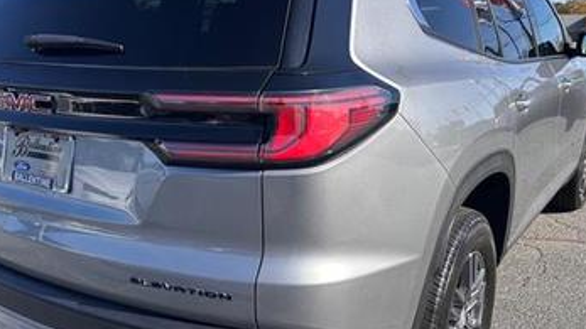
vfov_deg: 31.2
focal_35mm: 38
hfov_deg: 52.6
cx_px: 253
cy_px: 165
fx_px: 590
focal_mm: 6.86
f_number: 1.78
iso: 80
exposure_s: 1/2591
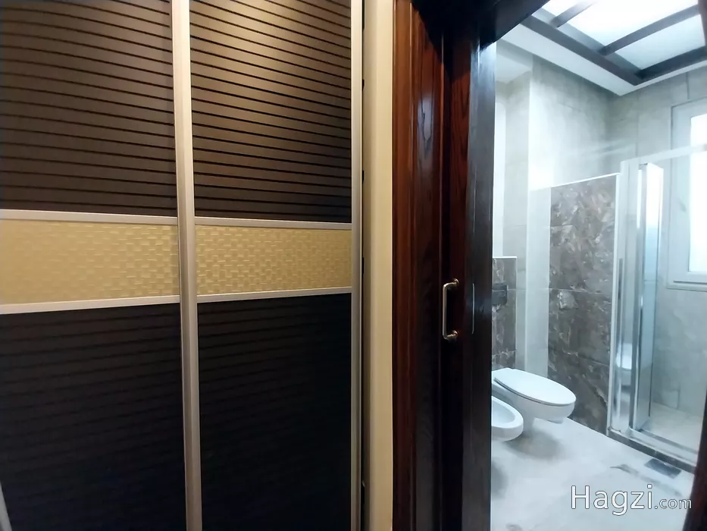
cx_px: 354
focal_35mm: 13
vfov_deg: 89.9
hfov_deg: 106.2
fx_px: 266
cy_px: 266
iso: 252
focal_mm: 1.3
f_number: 2.2
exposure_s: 1/20
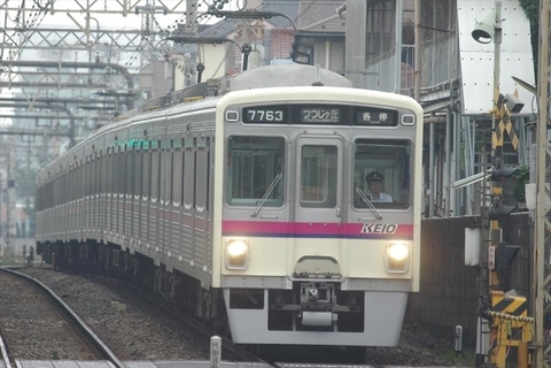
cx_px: 276
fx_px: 6887
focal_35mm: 450
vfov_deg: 3.1
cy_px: 184
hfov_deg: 4.6
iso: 400
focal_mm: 300
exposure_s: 1/400
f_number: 5
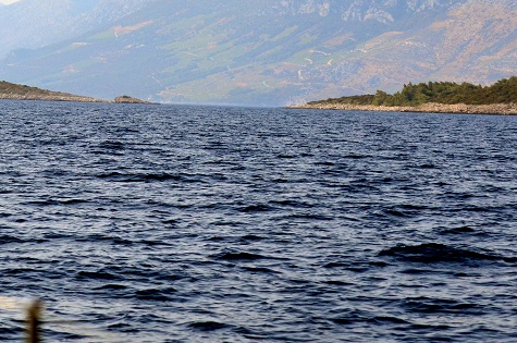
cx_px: 249
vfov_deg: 6.5
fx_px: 3011
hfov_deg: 9.8
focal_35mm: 210
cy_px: 13
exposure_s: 1/6400
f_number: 5
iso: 640
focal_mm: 70
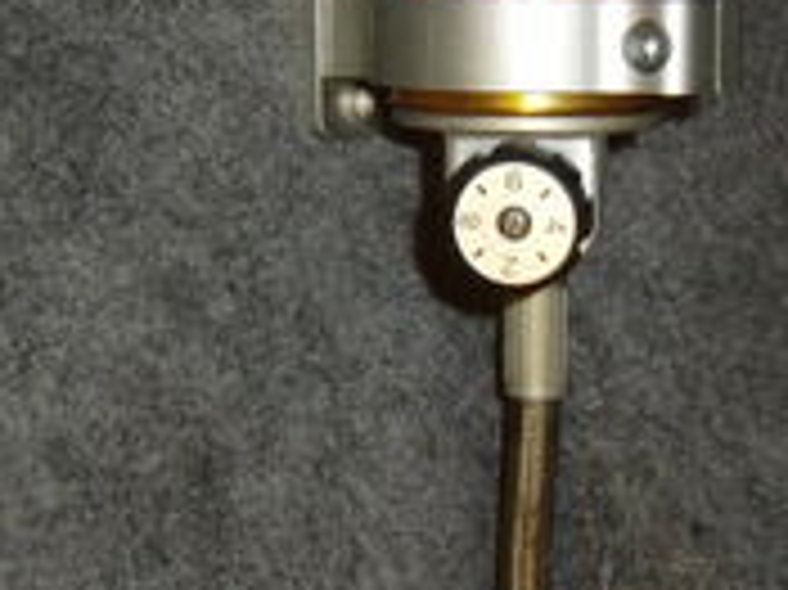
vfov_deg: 16.7
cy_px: 153
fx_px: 2002
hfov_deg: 22.2
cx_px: 464
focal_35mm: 88
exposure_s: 1/15
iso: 200
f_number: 3.2
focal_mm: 4.3
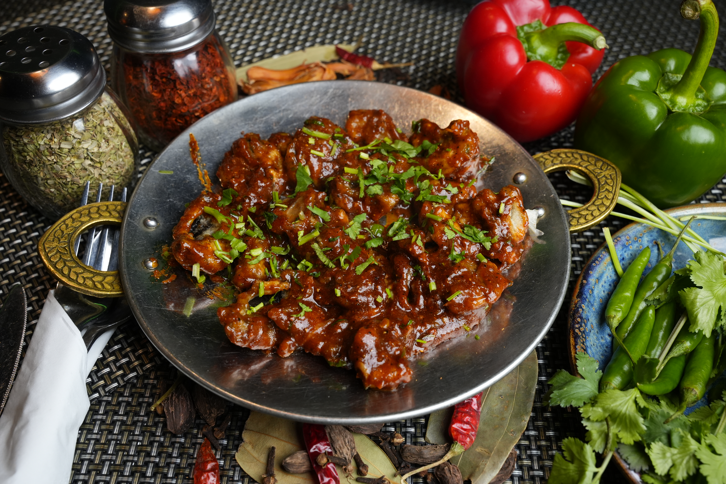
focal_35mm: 34
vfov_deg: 38.9
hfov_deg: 55.8
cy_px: 242
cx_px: 363
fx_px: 686
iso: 1000
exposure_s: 1/100
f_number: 8
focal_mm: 34
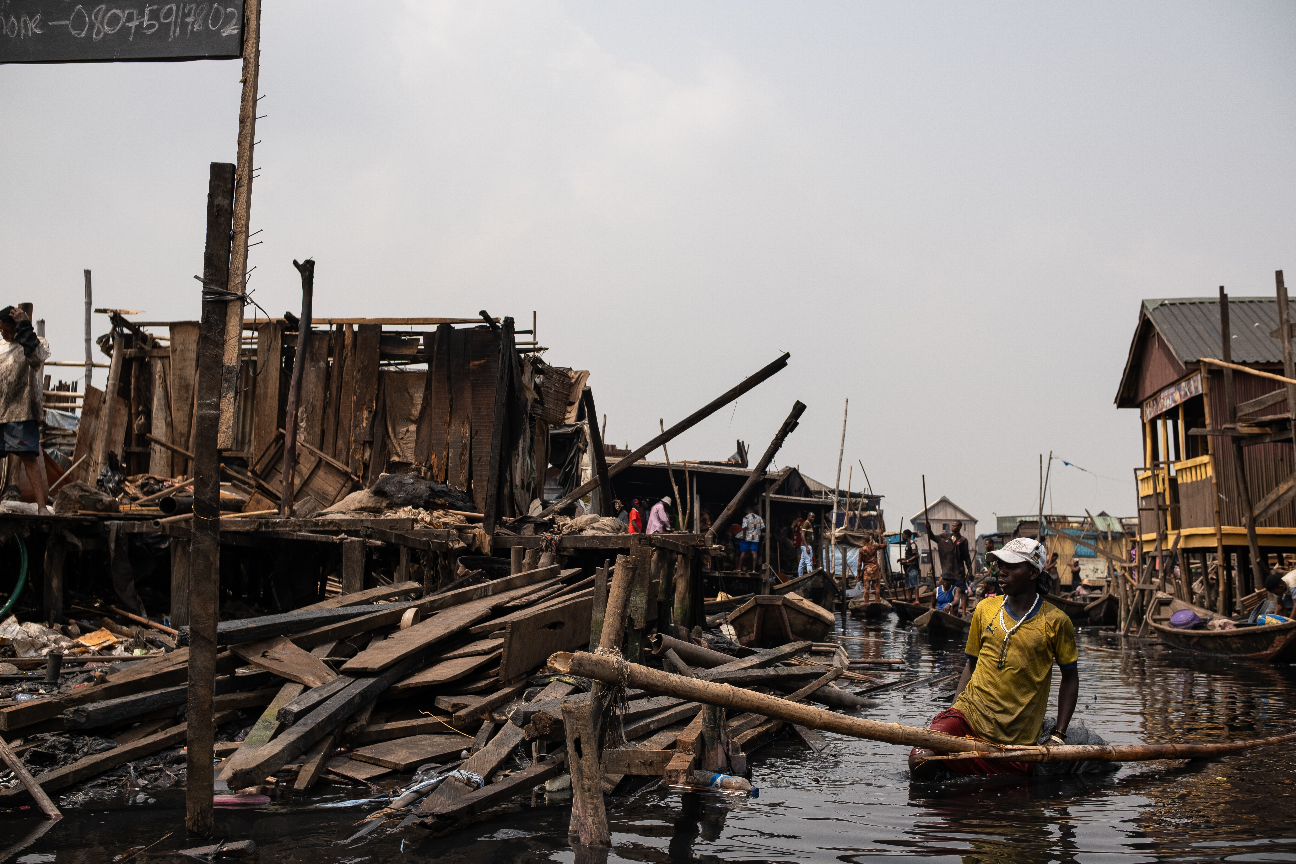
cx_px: 648
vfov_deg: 37.9
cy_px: 432
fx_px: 1260
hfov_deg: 54.4
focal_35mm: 35
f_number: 4
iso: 160
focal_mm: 23
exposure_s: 1/1000
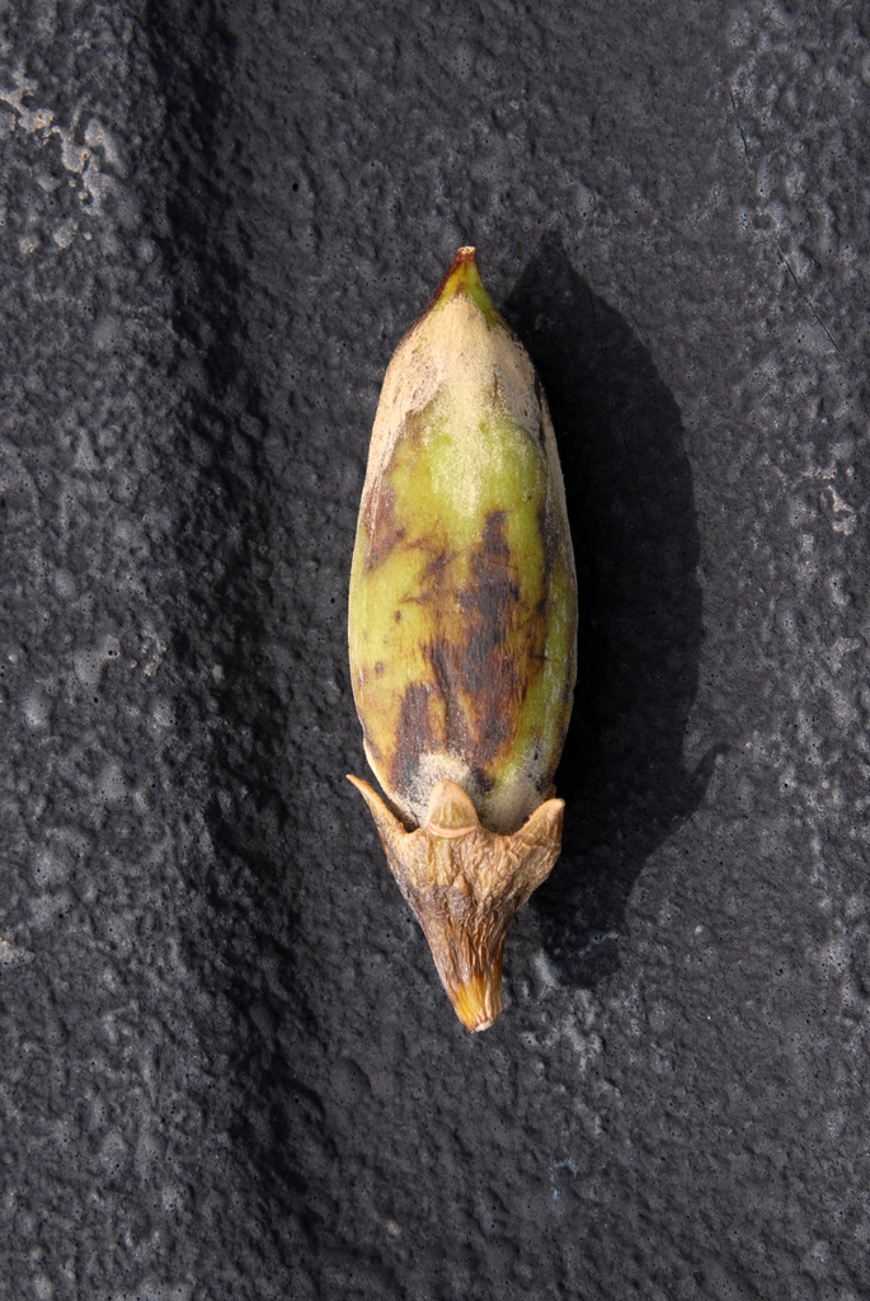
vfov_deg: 22.6
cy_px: 650
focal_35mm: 90
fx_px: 3255
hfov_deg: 15.2
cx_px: 435
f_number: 9
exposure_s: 1/320
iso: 400
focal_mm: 60
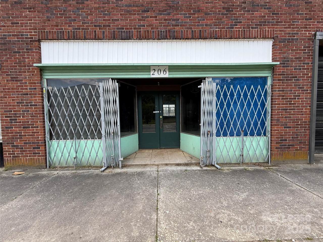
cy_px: 121
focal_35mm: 14
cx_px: 162
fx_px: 131
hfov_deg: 102.1
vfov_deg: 85.7
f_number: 2.2
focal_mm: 2.22
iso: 50
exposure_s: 1/256
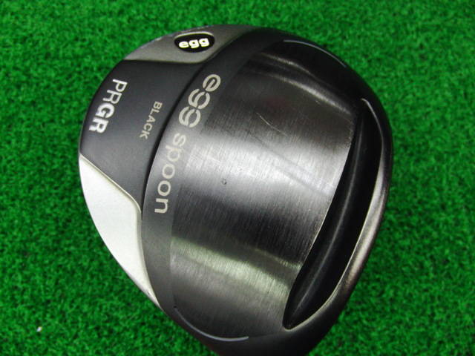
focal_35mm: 37
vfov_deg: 38.7
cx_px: 238
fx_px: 508
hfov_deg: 50.1
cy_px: 178
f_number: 3.6
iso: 400
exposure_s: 1/50
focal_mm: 6.42
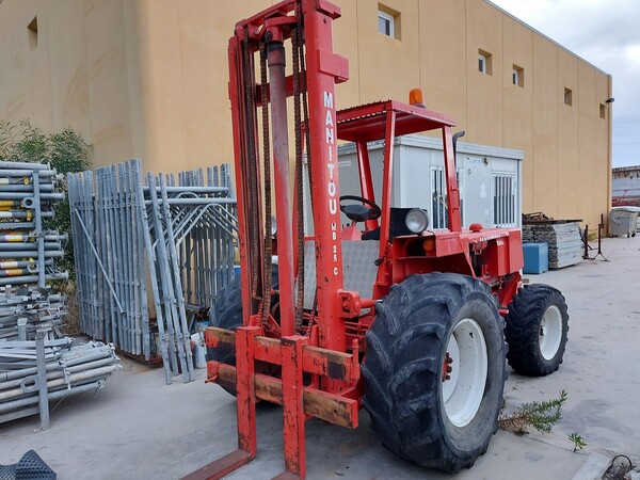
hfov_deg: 71.6
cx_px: 320
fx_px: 444
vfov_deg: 56.8
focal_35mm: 24
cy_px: 240
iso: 320
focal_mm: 5.23
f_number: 1.8
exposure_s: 1/24
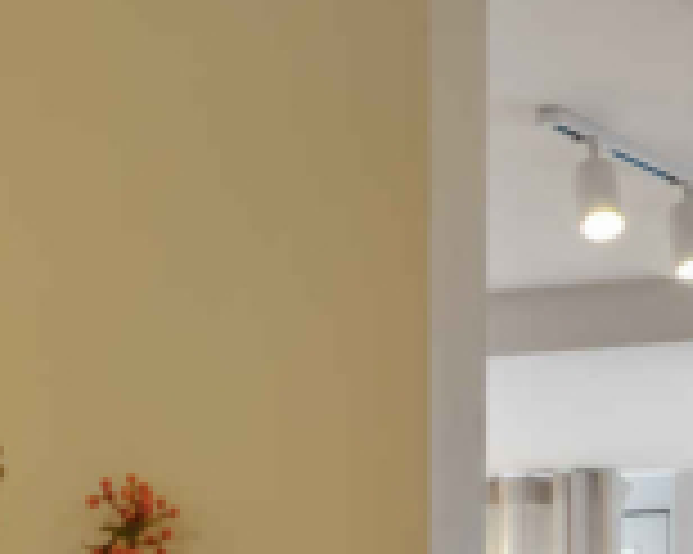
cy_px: 910
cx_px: 2
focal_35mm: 162
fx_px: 3321
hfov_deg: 11.8
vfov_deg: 9.2
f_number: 7.1
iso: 200
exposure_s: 1/6
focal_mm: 37.7
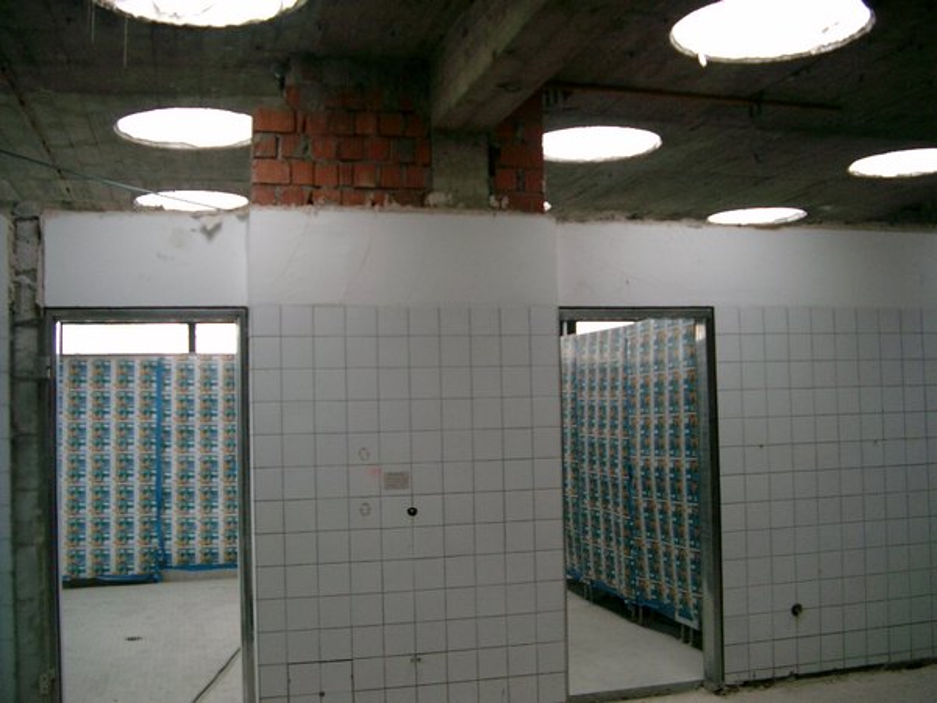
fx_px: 1002
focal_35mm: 37
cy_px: 352
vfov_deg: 38.7
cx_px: 468
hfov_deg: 50.1
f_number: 2.6
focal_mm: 7.6
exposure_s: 1/50
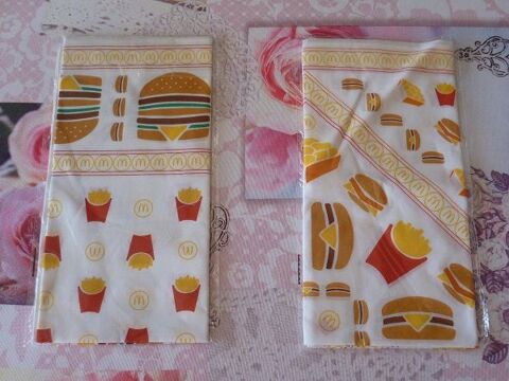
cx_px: 254
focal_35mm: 48
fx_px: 706
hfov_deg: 39.7
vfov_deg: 30.3
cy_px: 190
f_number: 3.5
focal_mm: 8.6
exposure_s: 1/80
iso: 200
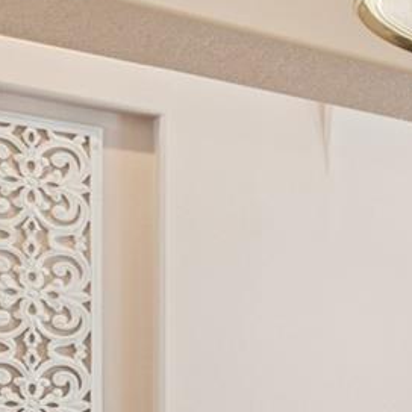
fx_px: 1010
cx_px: 844
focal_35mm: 75
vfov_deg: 22.1
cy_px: 420
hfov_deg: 16.7
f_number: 7.1
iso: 100
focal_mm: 10
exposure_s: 1.6
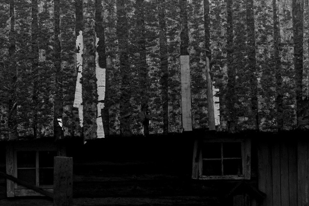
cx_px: 241
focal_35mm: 467
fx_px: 4008
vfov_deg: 2.9
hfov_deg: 4.4
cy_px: -27
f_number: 9.5
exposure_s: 1/750
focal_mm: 110
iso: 400
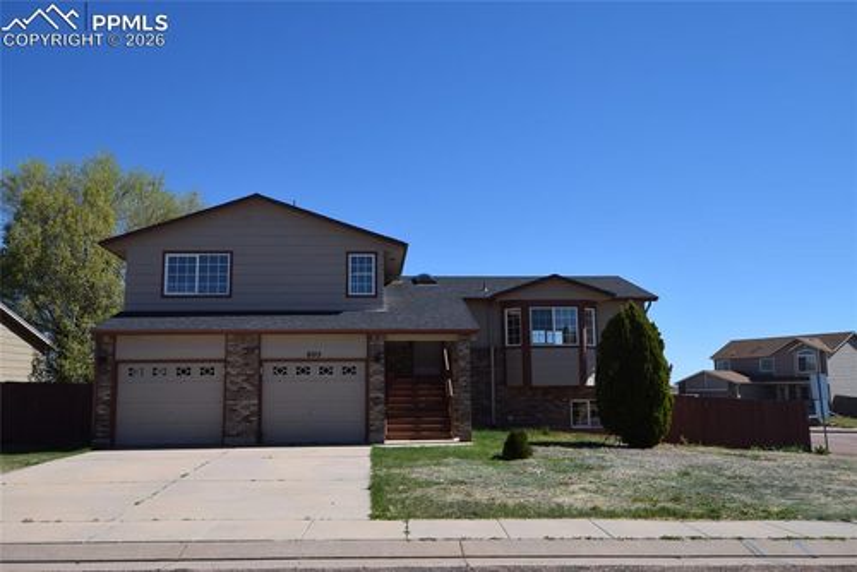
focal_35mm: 33
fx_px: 786
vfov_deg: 40.0
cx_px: 428
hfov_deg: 57.2
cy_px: 286
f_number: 10
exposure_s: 1/400
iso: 200
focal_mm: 22
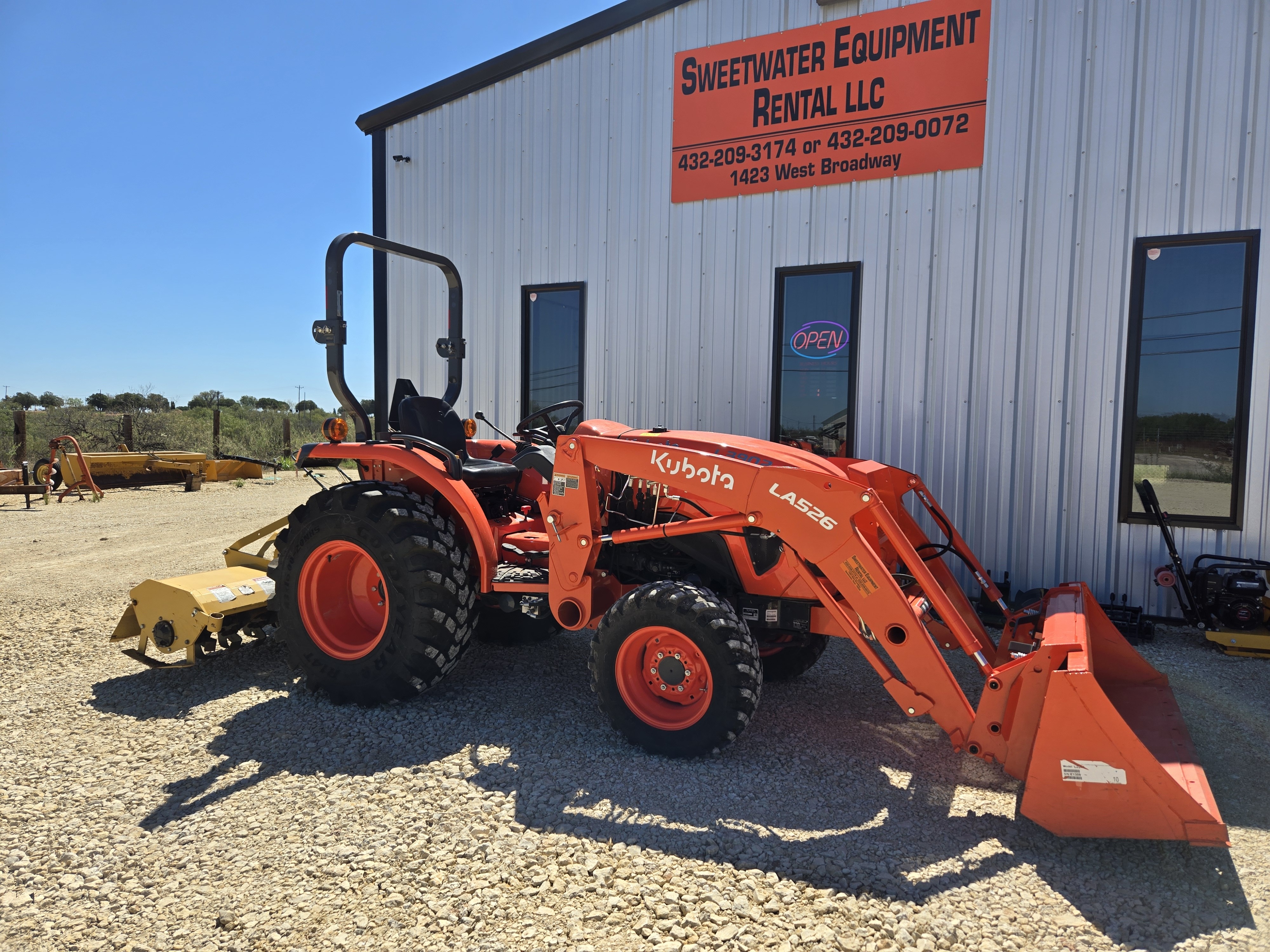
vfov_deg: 58.9
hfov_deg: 73.9
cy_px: 476
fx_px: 844
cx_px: 635
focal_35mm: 23
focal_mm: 5.4
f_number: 1.8
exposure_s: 1/2016
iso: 25
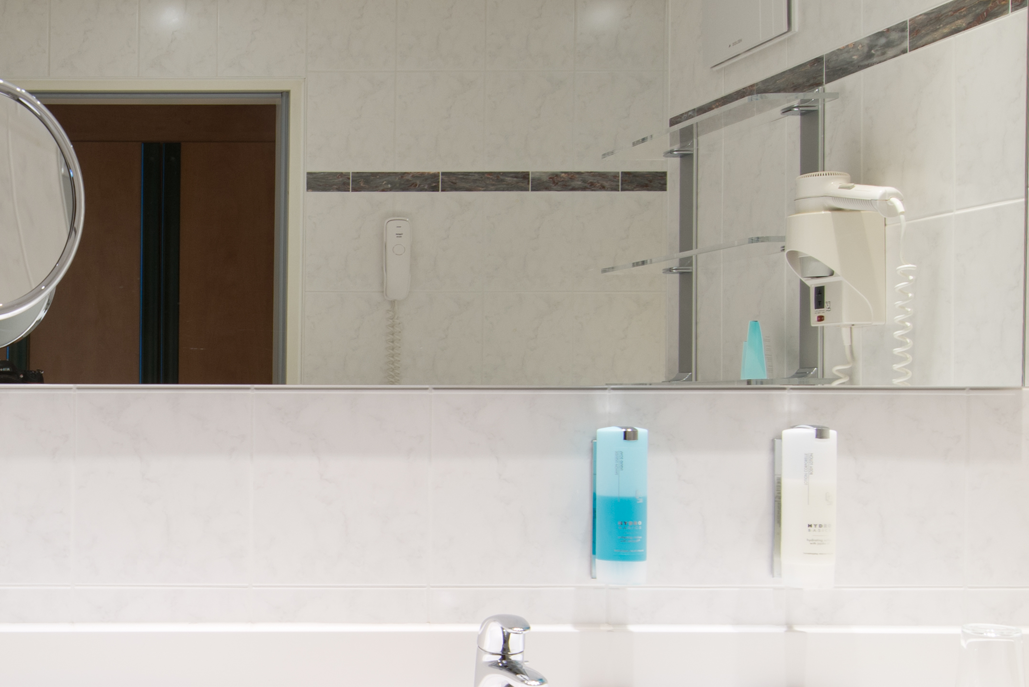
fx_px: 1372
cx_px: 18
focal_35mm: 48
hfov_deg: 37.1
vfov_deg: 26.8
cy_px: 666
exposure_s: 1/3
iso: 100
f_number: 9
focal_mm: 14
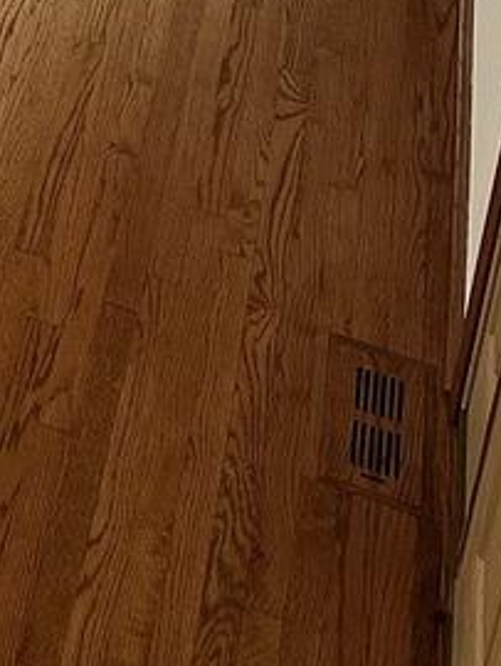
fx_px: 1850
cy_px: -619
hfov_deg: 13.8
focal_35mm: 96
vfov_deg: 16.3
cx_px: -383
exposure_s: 1/60
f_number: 1.78
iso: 200
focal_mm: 6.86
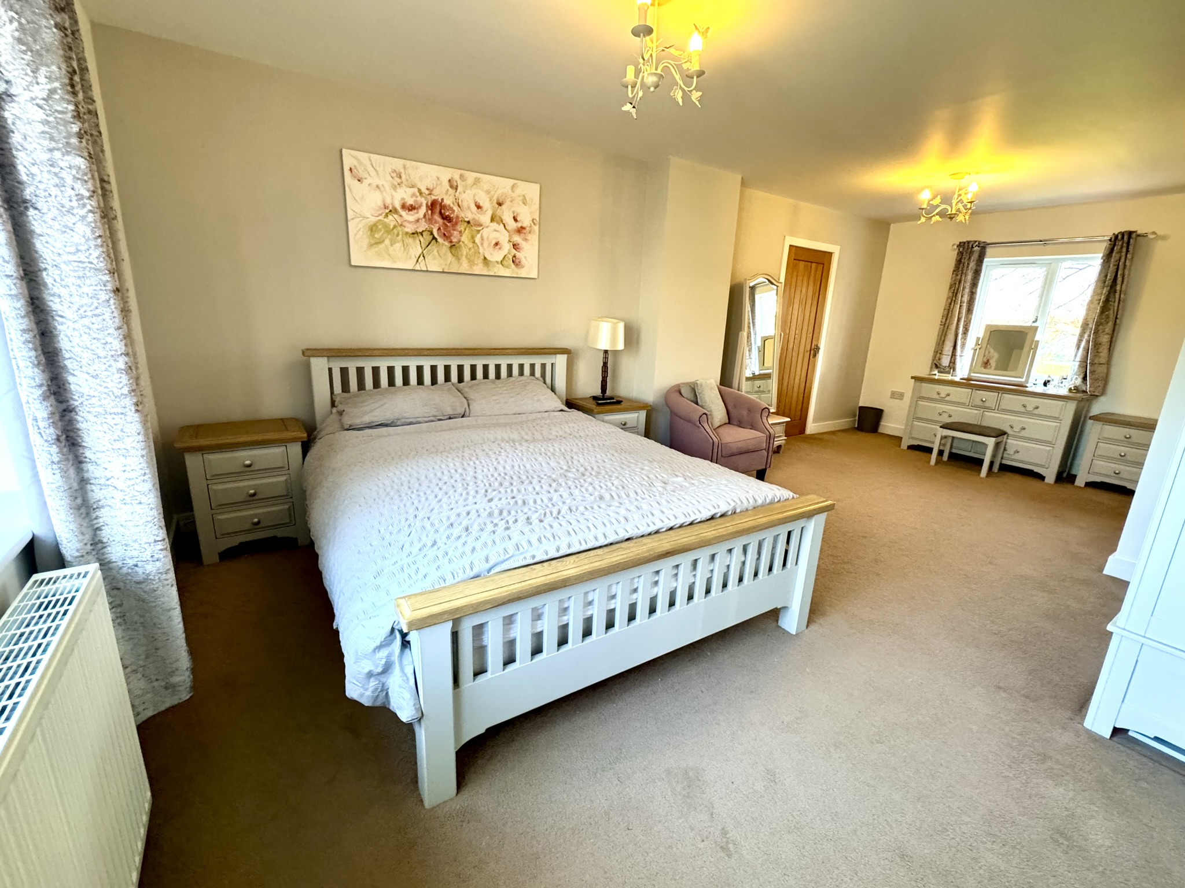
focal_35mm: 14
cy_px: 444
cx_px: 592
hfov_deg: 102.1
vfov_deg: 85.7
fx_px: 479
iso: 320
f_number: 2.2
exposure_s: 1/100
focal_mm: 2.22
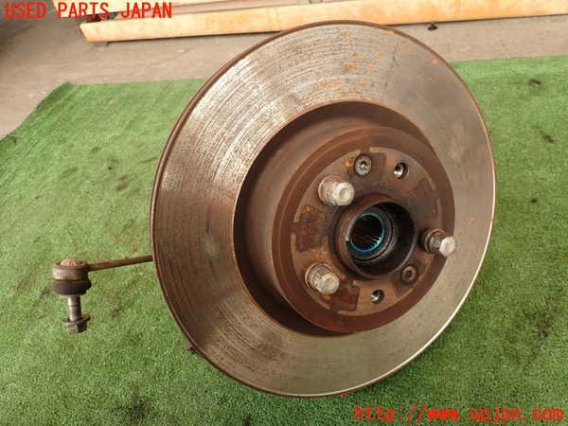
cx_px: 284
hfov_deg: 69.4
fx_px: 410
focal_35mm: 25
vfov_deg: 54.9
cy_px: 213
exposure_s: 1/80
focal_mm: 4.5
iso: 100
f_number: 2.8
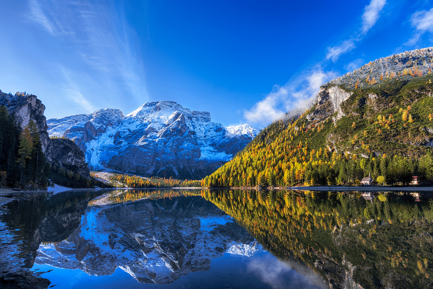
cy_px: 144
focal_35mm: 14
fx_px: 168
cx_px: 216
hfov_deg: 104.2
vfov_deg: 81.2
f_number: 16
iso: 64
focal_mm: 14
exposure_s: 1/15
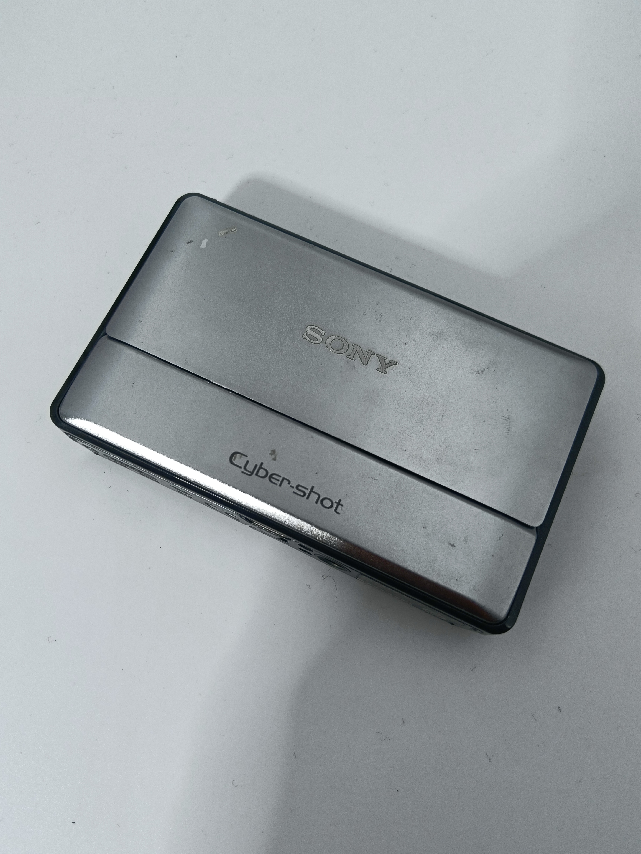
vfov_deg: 65.3
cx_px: 320
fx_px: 667
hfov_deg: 51.4
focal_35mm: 27
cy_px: 427
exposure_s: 1/253
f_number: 1.9
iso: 100
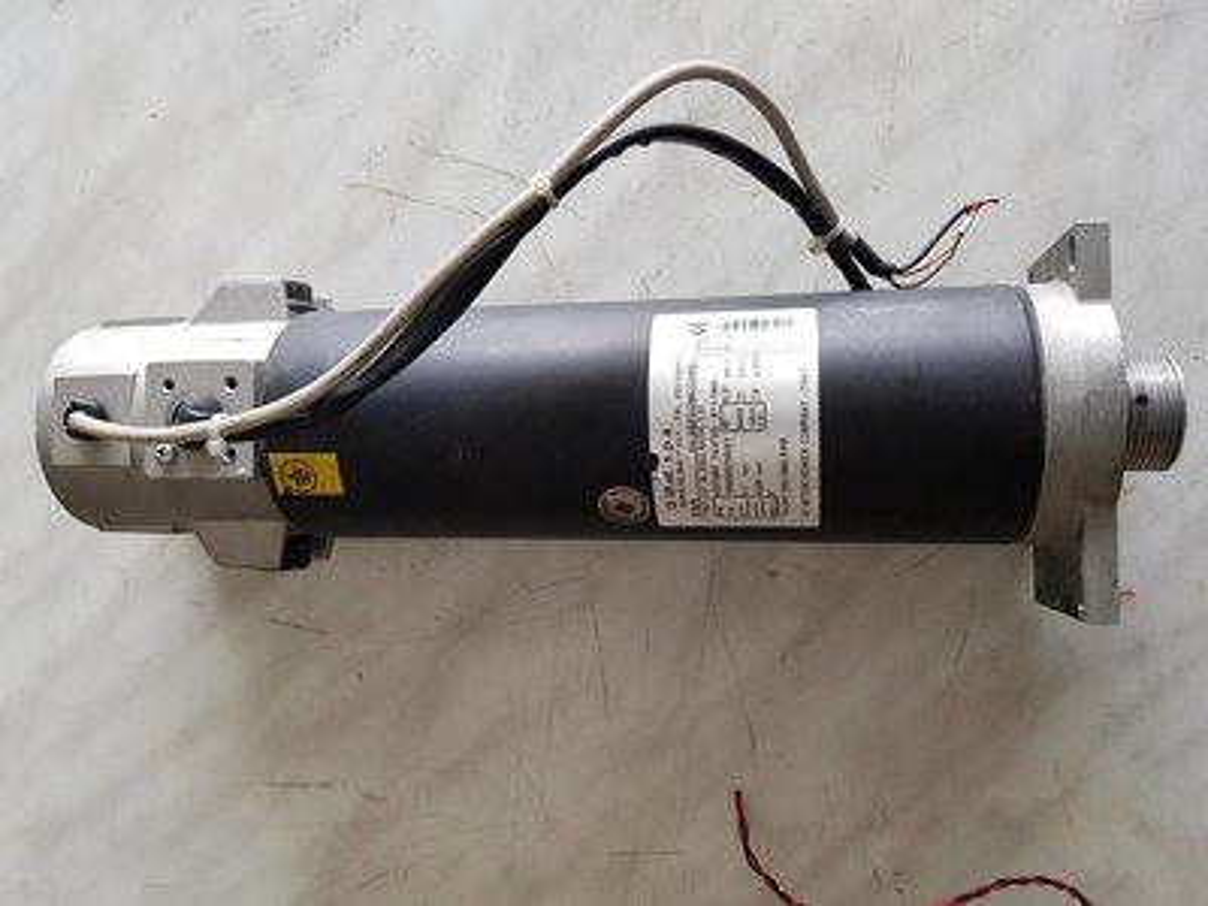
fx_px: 907
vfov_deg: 53.1
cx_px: 604
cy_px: 453
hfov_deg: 67.3
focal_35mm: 26
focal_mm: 4.2
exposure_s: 1/50
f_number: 1.7
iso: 160
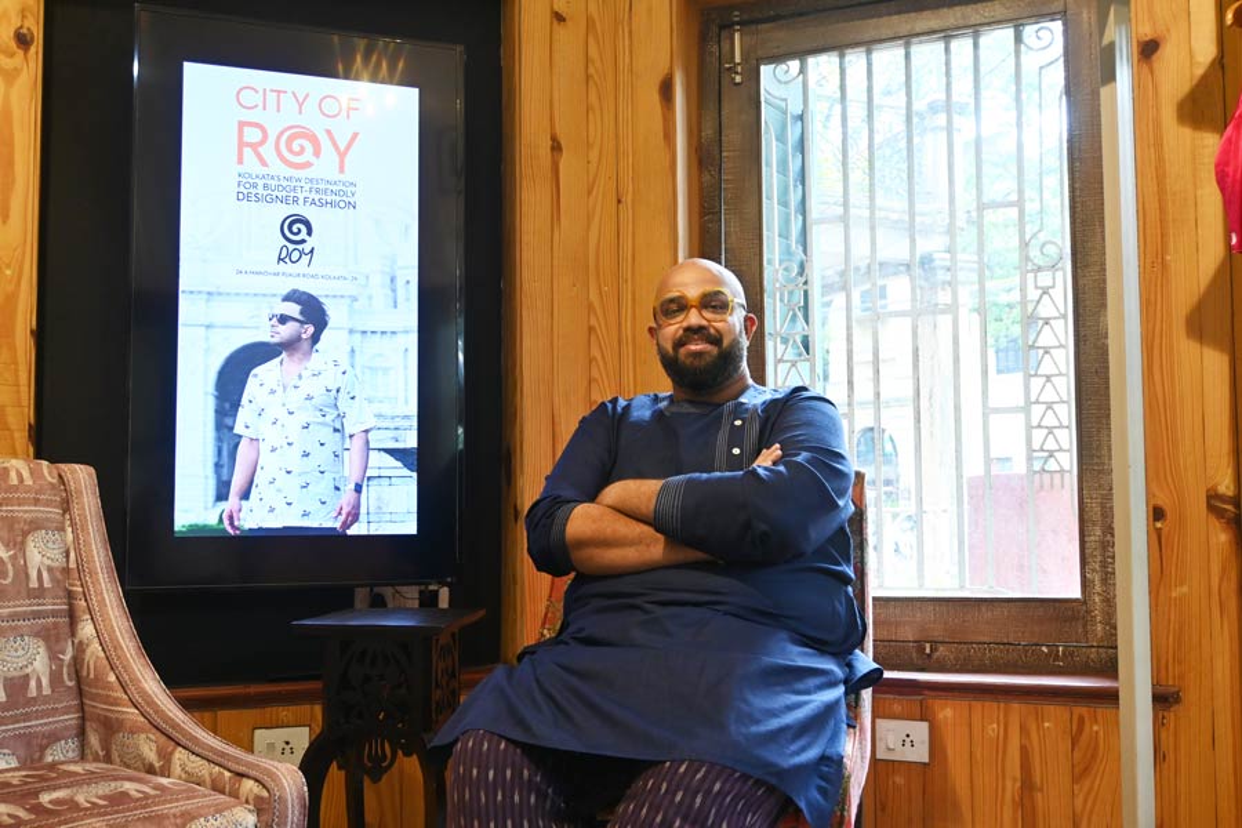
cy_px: 414
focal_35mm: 36
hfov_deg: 53.1
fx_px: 1242
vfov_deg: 36.9
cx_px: 621
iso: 1000
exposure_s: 1/100
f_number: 4.2
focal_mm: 24
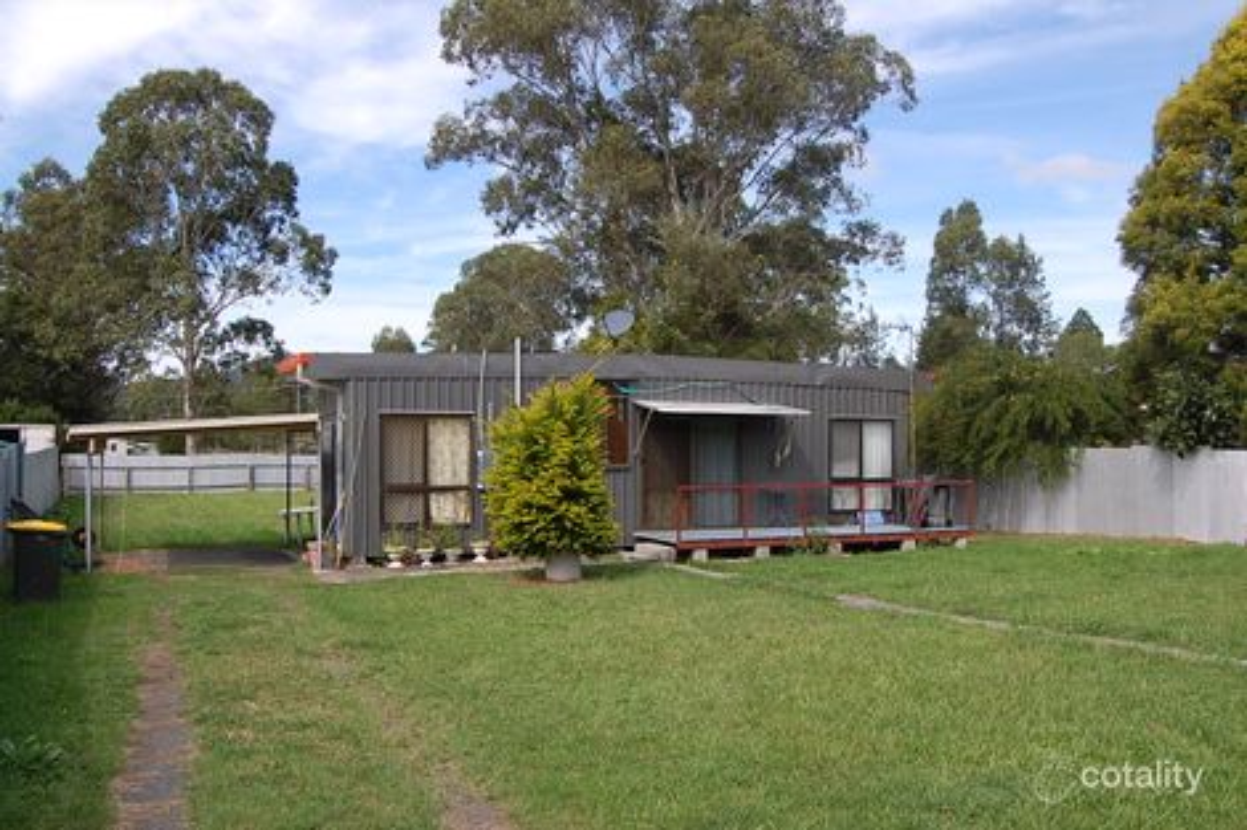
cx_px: 624
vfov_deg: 43.6
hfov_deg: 61.9
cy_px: 415
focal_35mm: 30
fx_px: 1039
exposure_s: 1/250
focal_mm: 20
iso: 200
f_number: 8
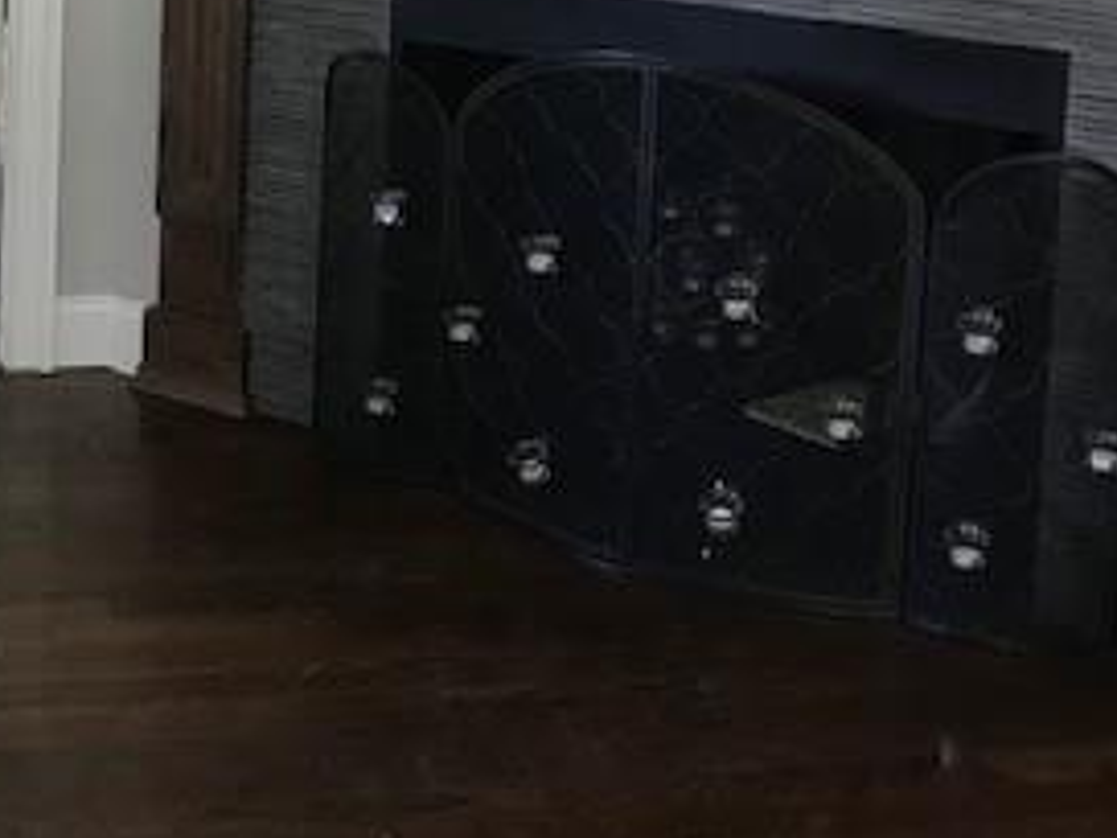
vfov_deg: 20.9
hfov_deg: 28.9
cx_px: 271
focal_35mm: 66
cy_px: -131
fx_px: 2130
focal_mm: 3.99
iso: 40
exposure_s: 1/15
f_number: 1.8
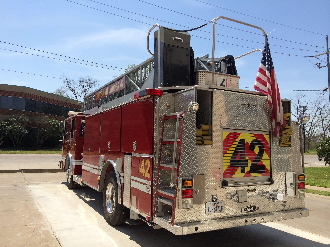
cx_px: 165
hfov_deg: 60.0
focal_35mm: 30
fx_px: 286
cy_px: 124
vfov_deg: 46.8
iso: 40
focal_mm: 4.12
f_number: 2.2
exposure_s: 1/2564
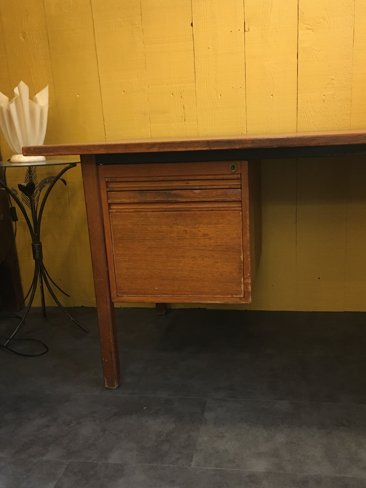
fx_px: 479
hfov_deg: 41.7
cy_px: 264
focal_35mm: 34
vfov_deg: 53.9
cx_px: 205
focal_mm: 4.15
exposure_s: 1/33
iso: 200
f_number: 2.2
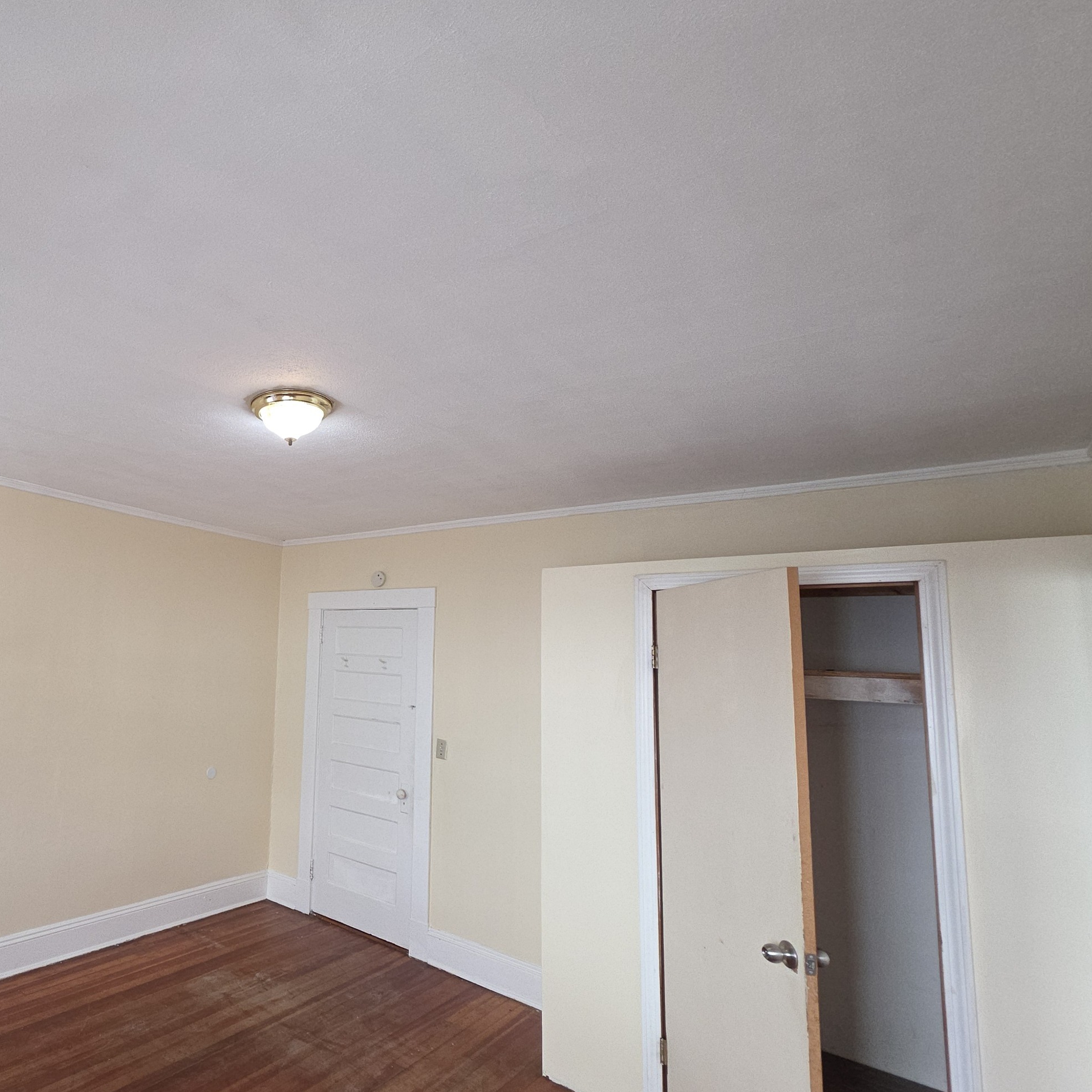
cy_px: 585
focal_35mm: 18
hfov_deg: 73.4
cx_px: 239
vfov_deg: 80.6
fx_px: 642
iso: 80
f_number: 1.9
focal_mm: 2.2
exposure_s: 1/60
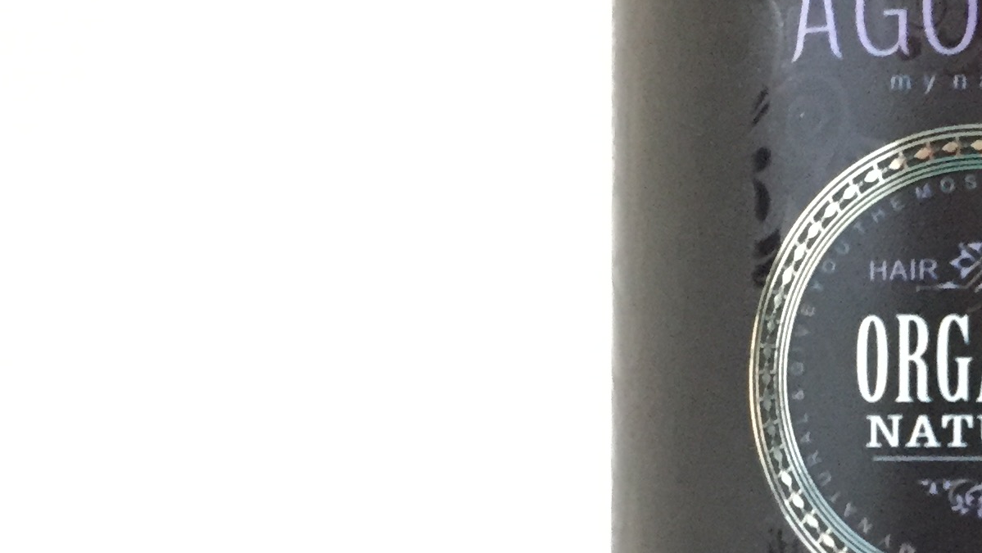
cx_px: 949
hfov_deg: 23.8
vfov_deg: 13.7
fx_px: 2240
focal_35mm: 86
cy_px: 651
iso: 500
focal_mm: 4.15
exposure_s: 1/17
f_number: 2.2
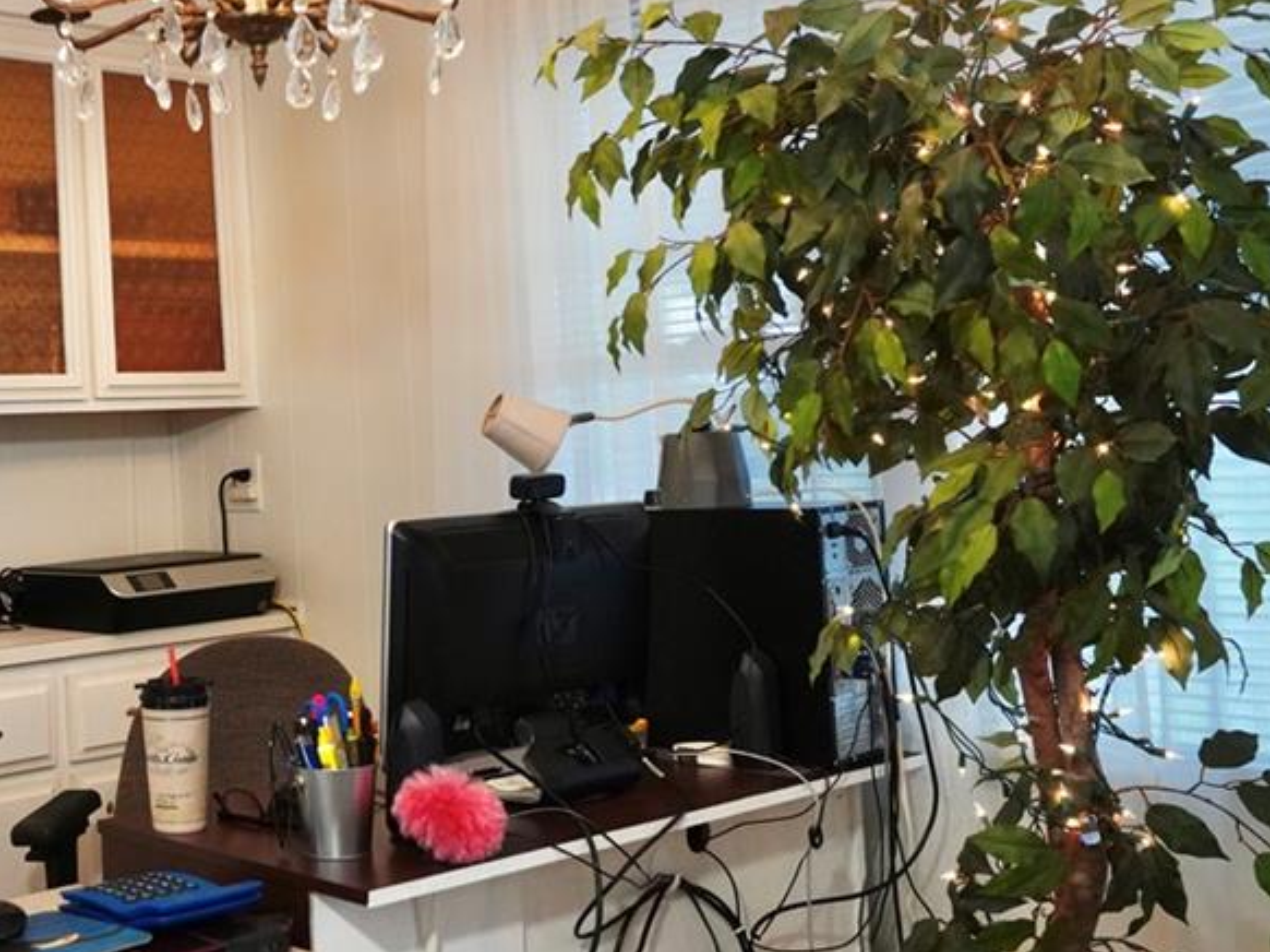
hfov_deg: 44.4
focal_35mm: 37
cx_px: 65
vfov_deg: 38.6
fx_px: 1357
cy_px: 513
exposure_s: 1/250
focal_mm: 14
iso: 1250
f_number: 3.5
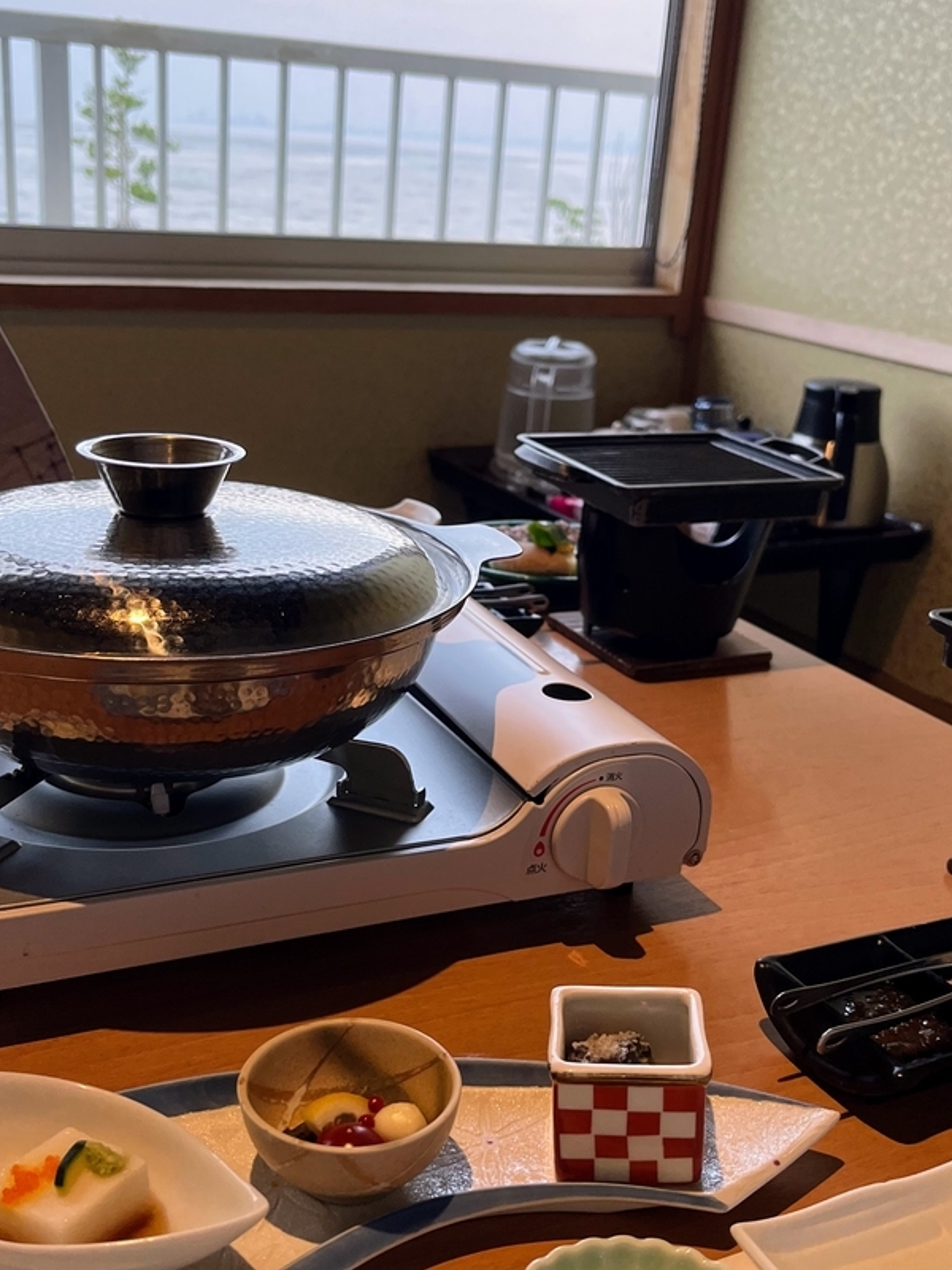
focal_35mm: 39
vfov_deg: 47.8
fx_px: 1430
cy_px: 710
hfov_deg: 36.8
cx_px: 457
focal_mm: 5.1
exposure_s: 1/120
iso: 125
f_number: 1.6
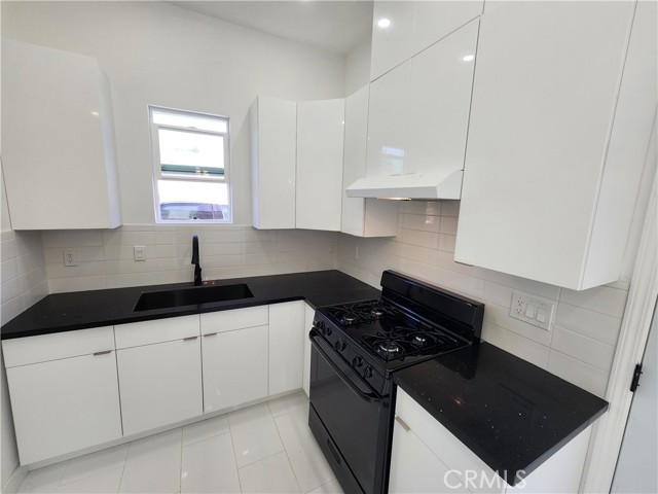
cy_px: 247
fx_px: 247
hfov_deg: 106.2
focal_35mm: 13
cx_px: 329
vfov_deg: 89.9
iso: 80
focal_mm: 2.2
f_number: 2.2
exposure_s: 1/120
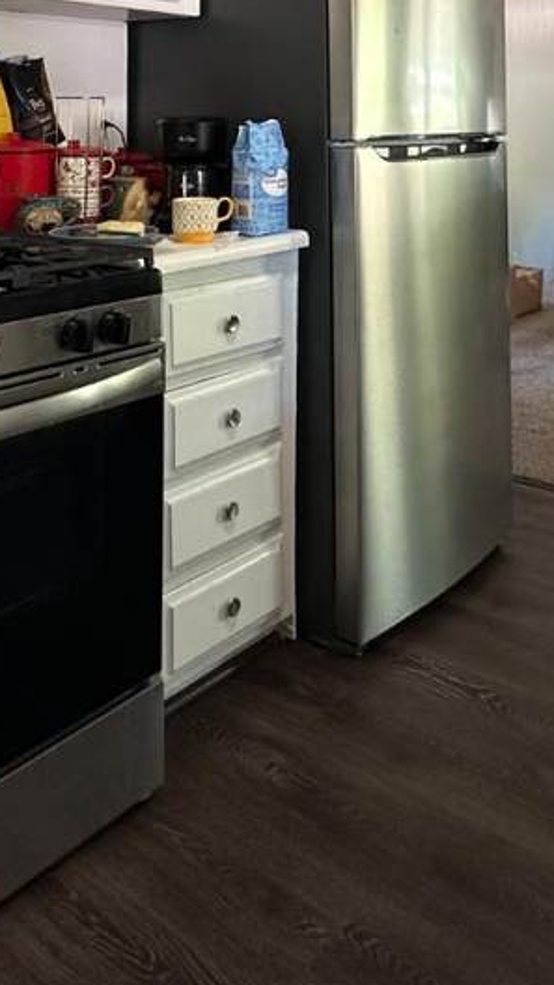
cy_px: 103
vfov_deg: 48.5
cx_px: 272
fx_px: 966
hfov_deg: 32.0
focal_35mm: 37
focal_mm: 2.22
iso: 200
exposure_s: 1/60
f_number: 2.2
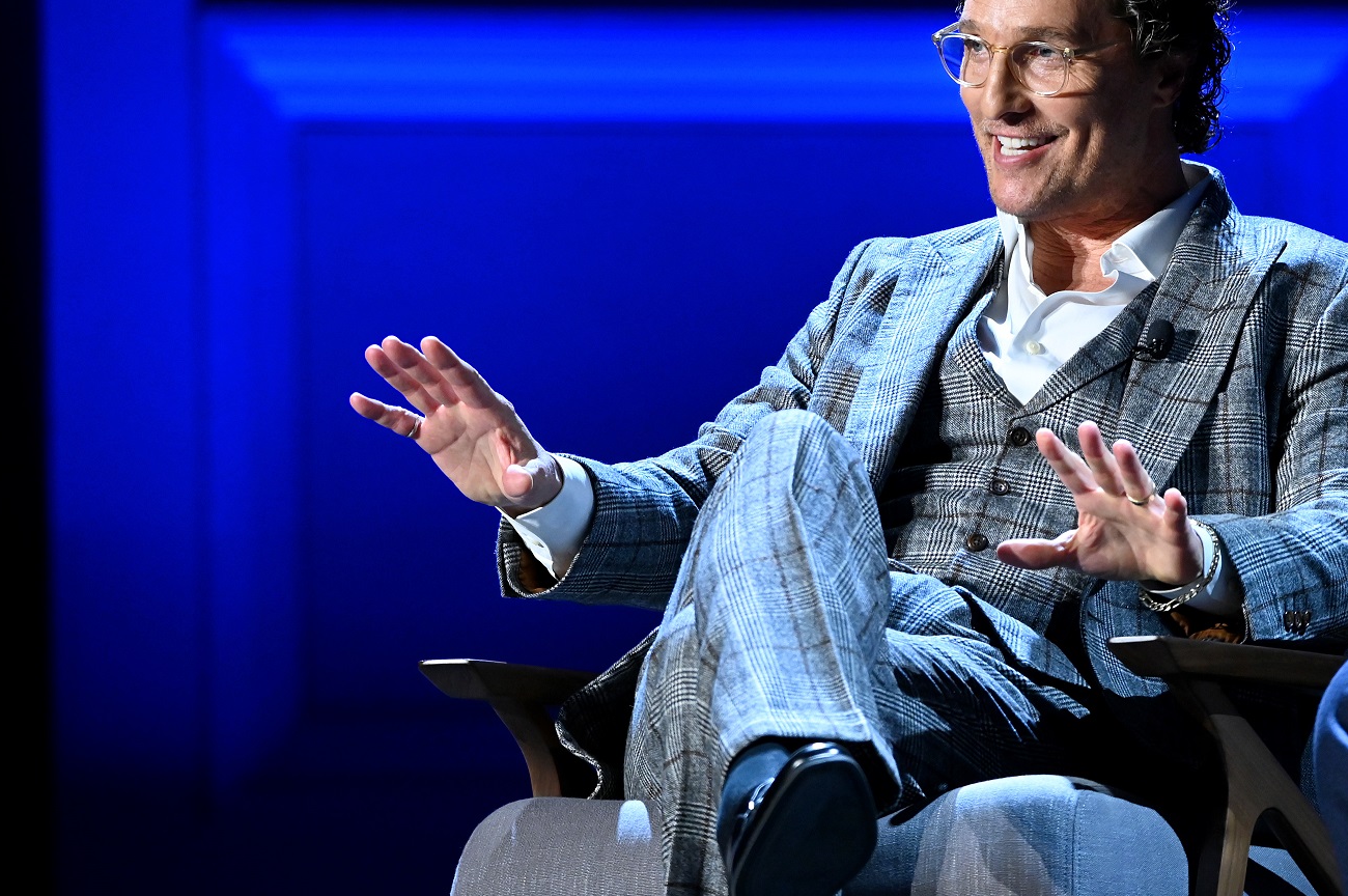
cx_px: 939
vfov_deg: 2.3
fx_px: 22444
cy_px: 358
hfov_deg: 3.4
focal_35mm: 600
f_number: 6.3
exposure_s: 1/320
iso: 3200
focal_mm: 390
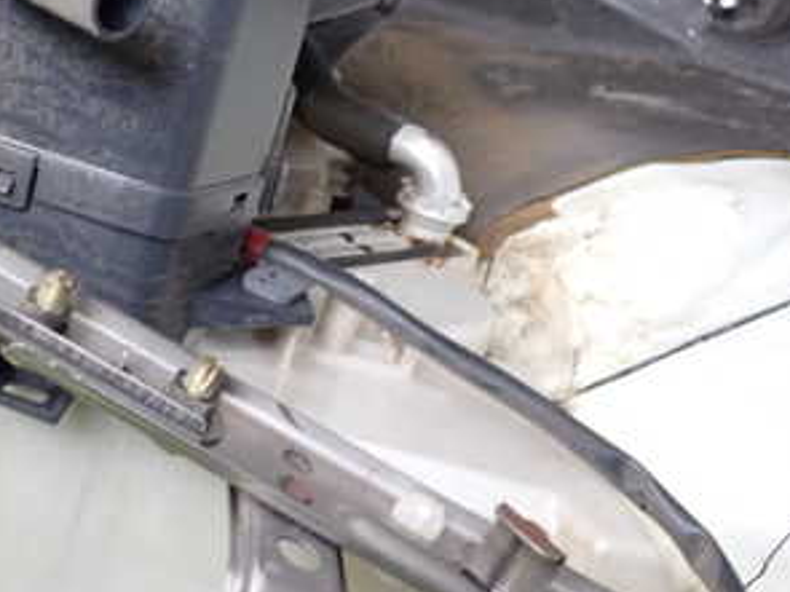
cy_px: 88
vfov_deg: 23.5
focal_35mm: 61
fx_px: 1392
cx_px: 91
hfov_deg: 30.4
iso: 250
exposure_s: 1/60
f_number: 2.3
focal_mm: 5.4
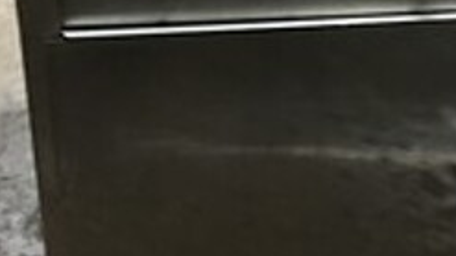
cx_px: 319
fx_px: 1258
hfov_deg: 20.4
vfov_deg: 11.2
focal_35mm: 104
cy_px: -132
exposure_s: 1/4
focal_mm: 4.15
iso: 64
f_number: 2.2
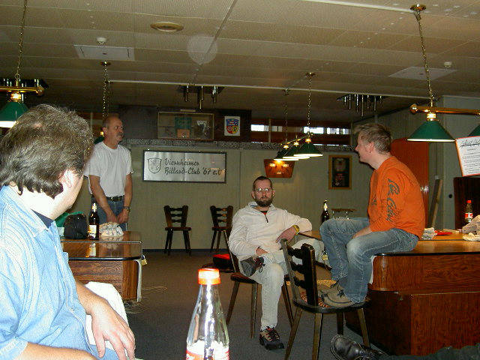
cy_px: 180
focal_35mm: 39
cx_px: 240
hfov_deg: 47.9
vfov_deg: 36.8
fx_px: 541
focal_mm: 8
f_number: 2.8
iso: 100
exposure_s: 1/59.5
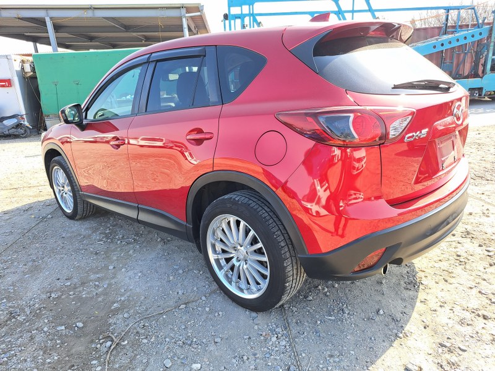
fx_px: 343
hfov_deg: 71.6
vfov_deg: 56.8
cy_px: 186
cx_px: 248
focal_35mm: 24
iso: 50
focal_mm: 5.23
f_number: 1.8
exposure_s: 1/1658
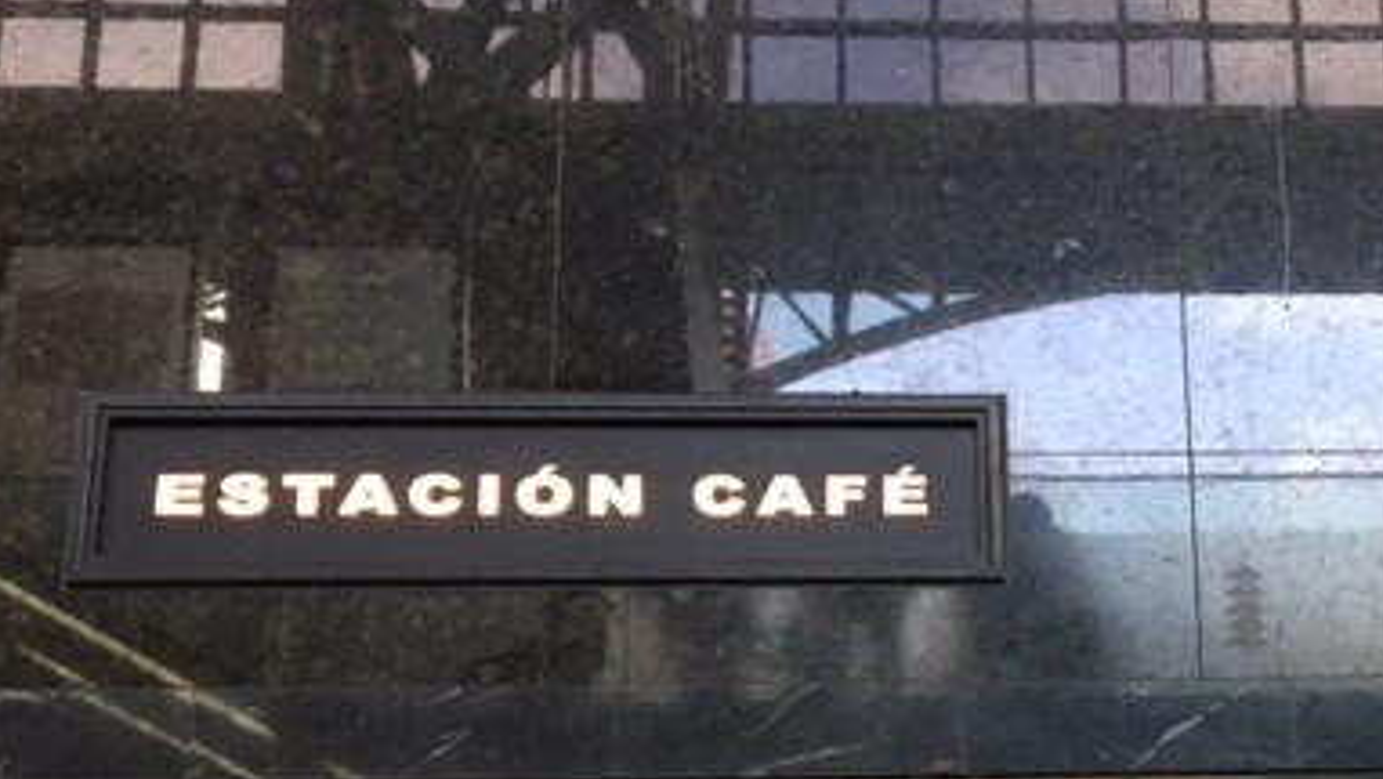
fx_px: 1944
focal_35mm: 53
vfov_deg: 21.5
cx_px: 1064
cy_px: 851
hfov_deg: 38.0
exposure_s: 1/30
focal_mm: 4.15
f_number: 2.2
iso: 40
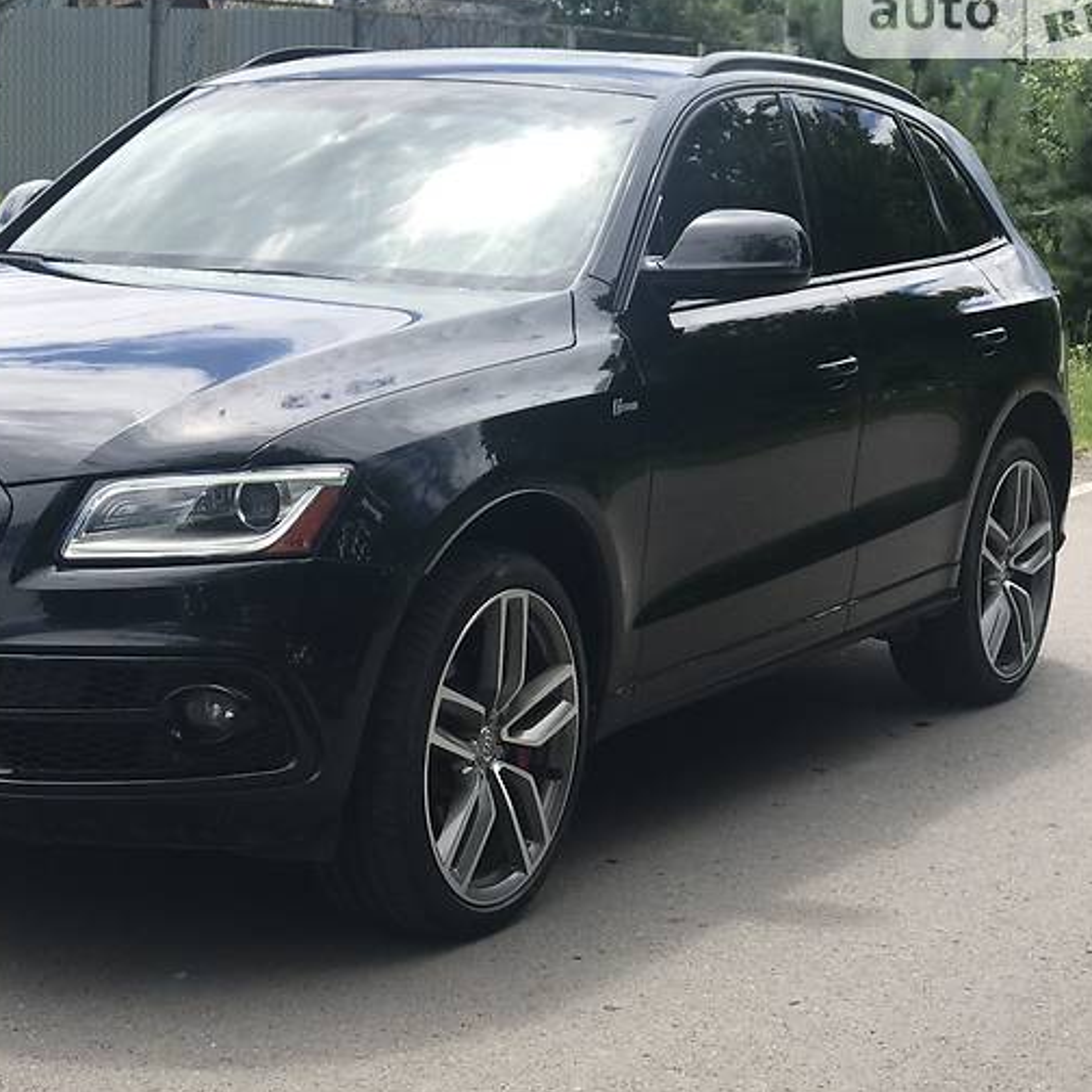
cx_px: 321
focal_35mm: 80
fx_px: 2855
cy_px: 589
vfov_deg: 21.6
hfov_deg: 21.5
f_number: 2.8
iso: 20
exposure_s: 1/630
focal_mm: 6.6
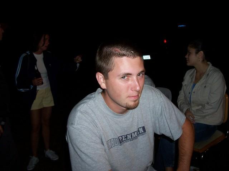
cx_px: 114
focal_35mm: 37
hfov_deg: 50.1
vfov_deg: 38.7
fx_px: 245
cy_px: 86
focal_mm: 5.6
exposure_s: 1/60
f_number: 2.8
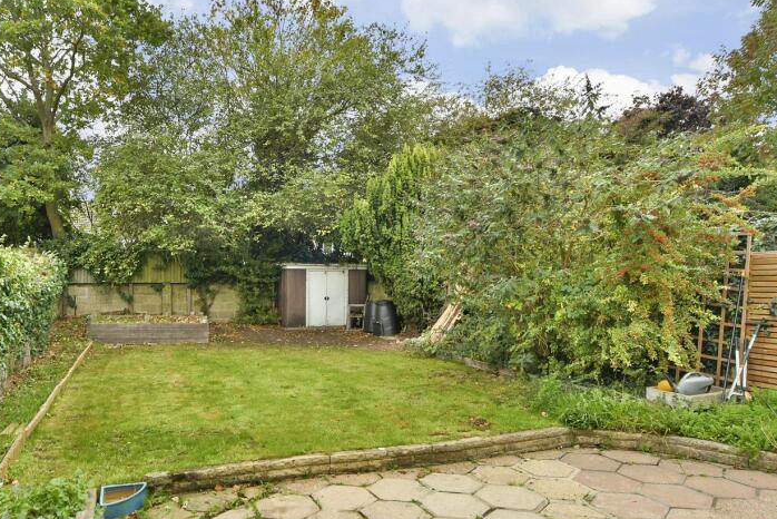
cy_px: 268
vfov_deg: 57.3
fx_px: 475
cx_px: 304
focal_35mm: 22
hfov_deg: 77.5
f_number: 6.3
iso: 500
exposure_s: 1/160
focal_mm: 10
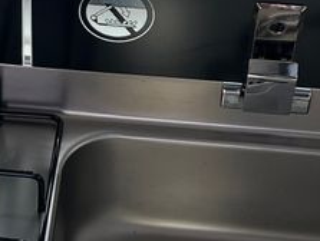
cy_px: 128
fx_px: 1380
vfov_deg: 10.0
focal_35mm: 149
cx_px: 103
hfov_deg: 13.2
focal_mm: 5.1
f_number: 1.6
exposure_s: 1/477
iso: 50
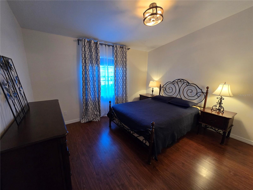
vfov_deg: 89.9
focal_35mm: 13
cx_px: 126
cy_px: 95
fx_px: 95
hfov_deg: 106.2
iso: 320
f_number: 2.2
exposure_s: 1/60
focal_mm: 2.2
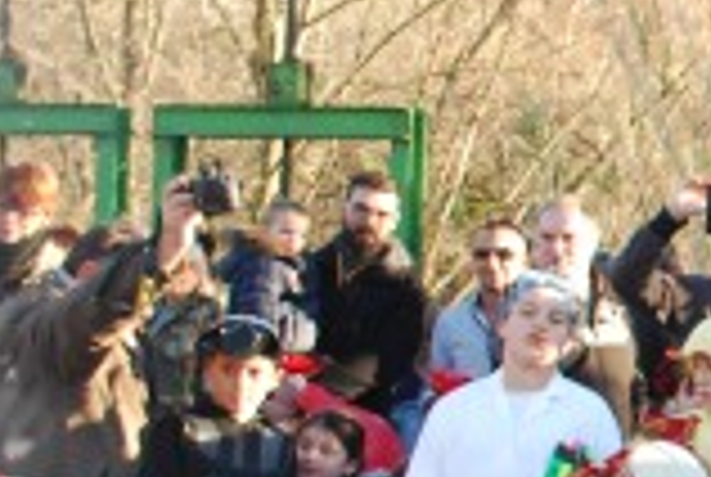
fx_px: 2889
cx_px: 1350
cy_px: 448
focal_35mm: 146
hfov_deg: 12.6
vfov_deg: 9.4
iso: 200
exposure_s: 1/100
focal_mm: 24
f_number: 5
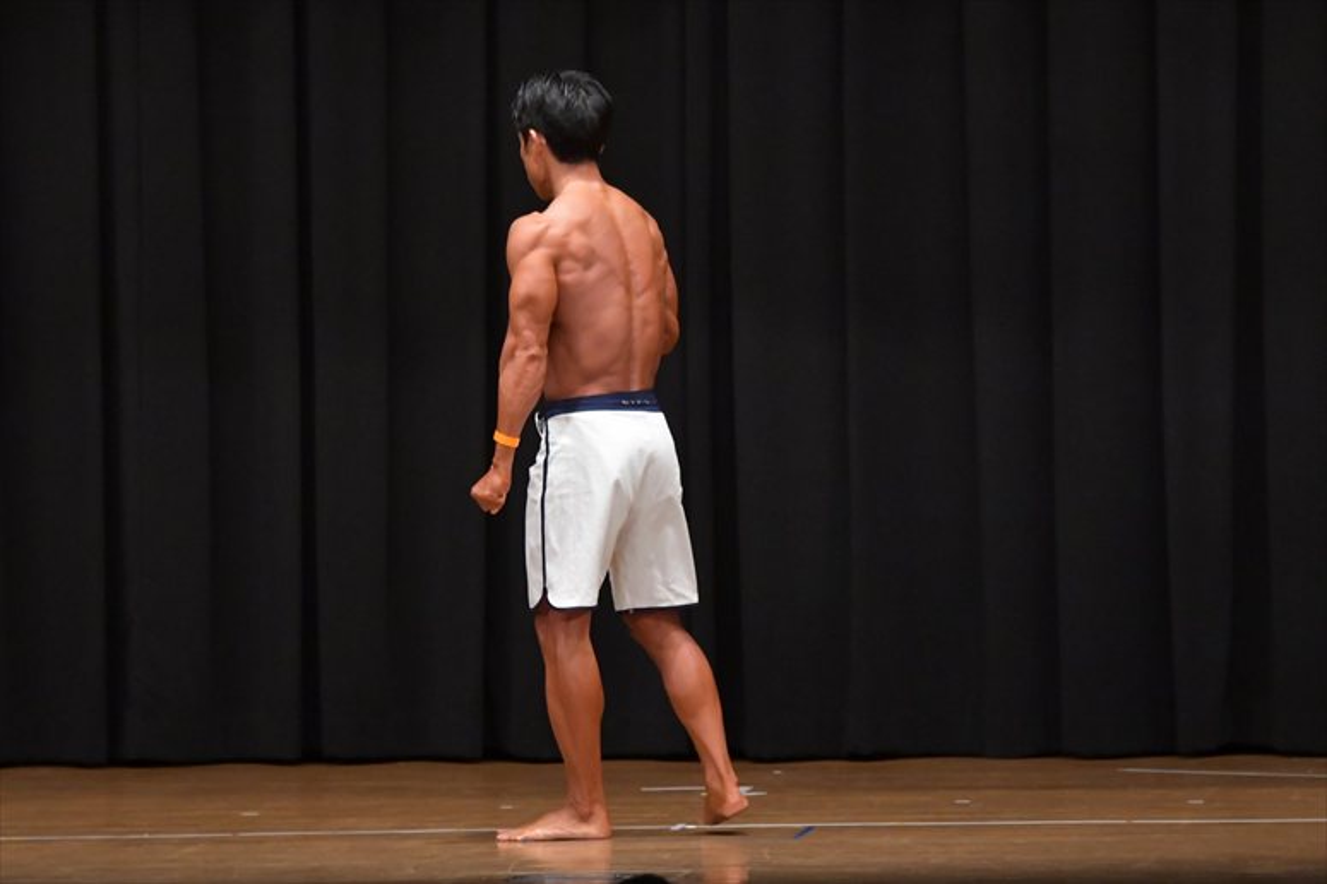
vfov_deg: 5.7
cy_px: 442
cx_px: 664
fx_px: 8842
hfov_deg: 8.6
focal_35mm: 240
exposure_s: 1/400
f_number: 5.6
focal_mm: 160
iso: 6400
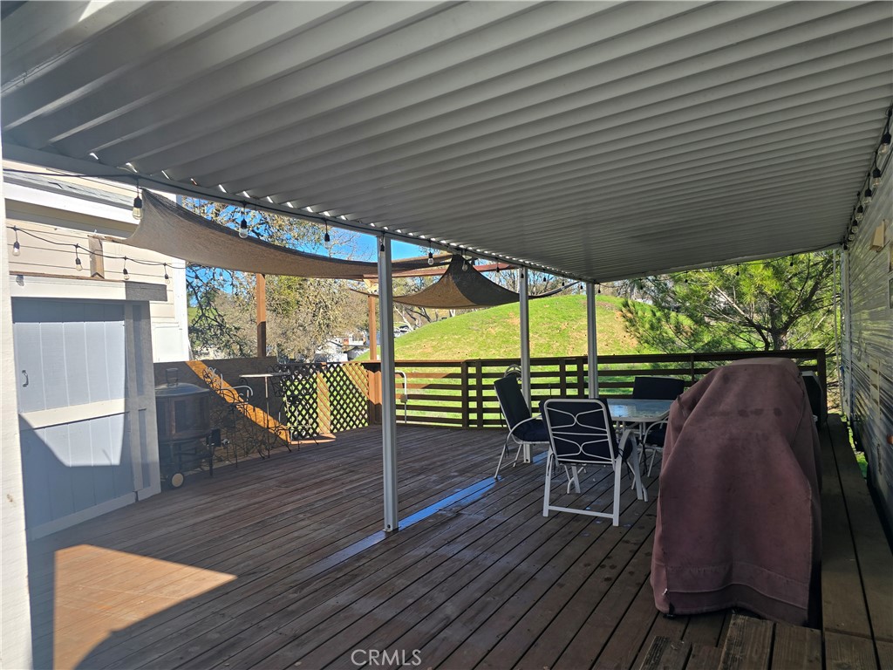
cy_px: 335
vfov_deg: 58.9
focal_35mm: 23
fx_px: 593
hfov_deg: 73.9
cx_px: 446
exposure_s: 1/654
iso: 12
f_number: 1.7
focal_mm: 6.3
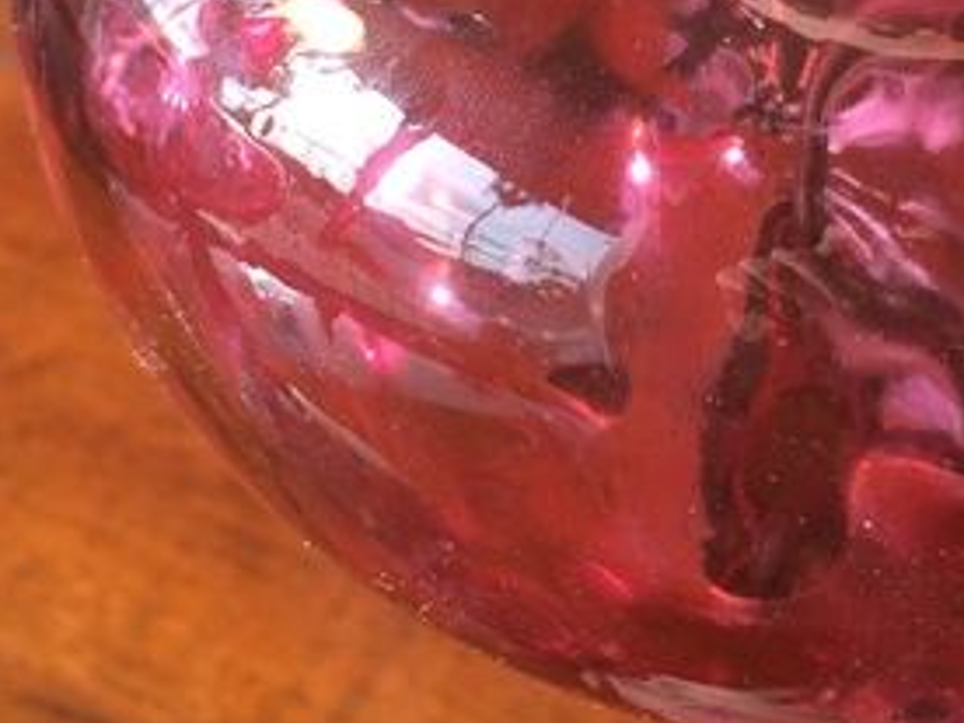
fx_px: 2729
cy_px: 44
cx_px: 807
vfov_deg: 14.9
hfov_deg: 19.8
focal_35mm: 98
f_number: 2.2
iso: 40
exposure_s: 1/120
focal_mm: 4.12
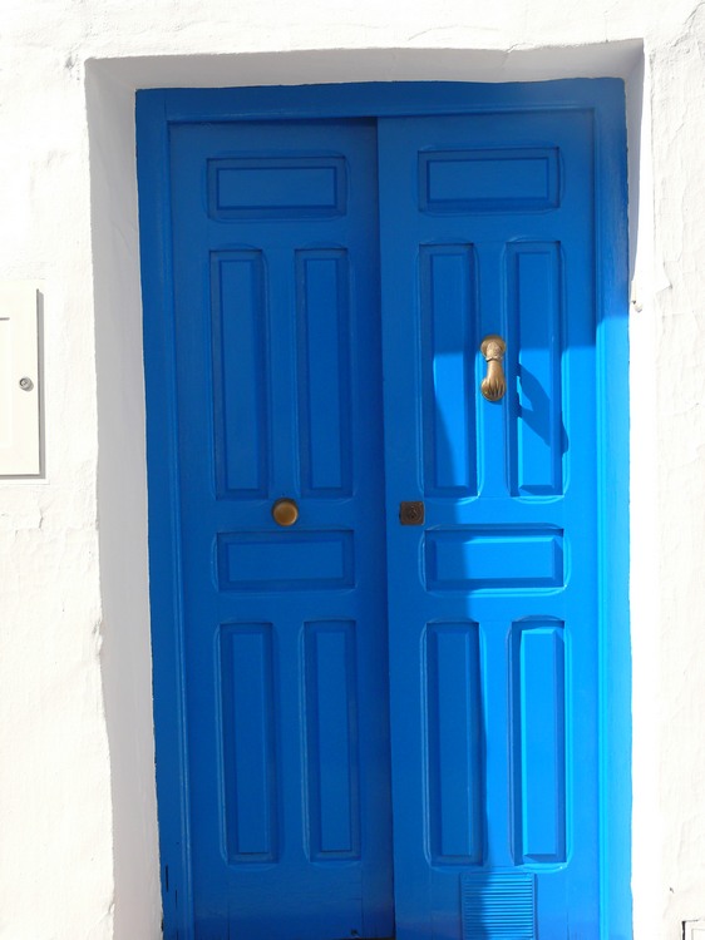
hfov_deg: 30.9
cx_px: 352
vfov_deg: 40.4
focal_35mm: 47
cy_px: 470
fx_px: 1277
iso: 100
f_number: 4
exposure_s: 1/250
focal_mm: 10
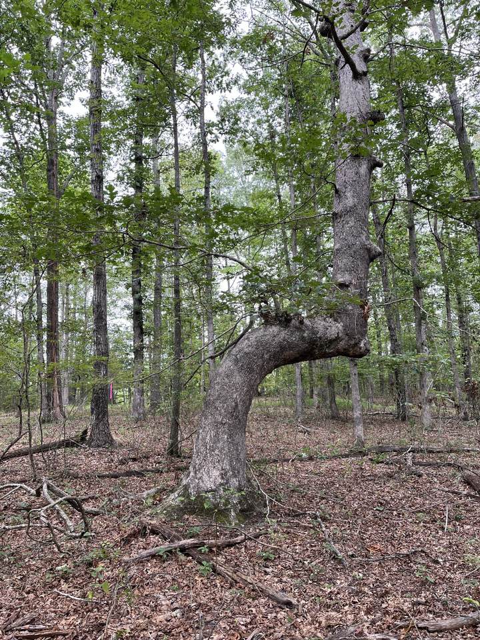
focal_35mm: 26
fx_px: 481
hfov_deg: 53.1
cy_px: 320
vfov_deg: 67.3
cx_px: 240
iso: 64
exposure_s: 1/171
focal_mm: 5.1
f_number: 1.6
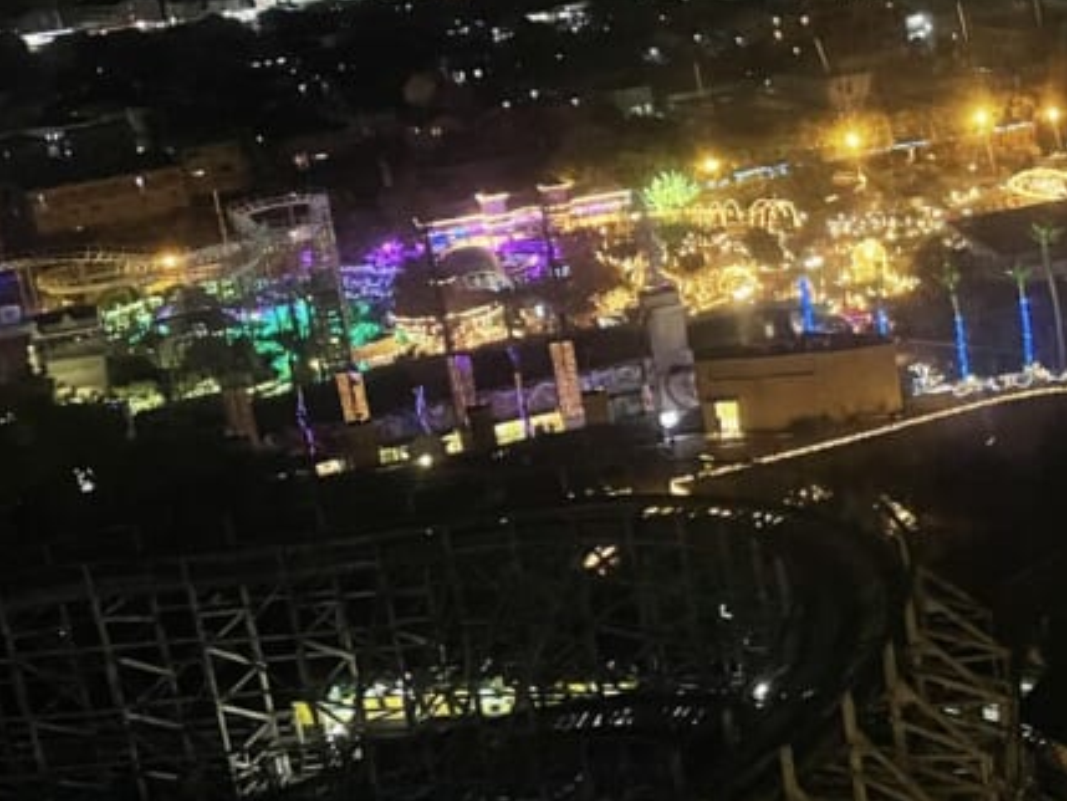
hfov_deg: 28.4
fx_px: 1912
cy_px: 306
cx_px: 1171
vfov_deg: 23.6
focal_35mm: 62
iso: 500
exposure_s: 1/30
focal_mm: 4.2
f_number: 1.6
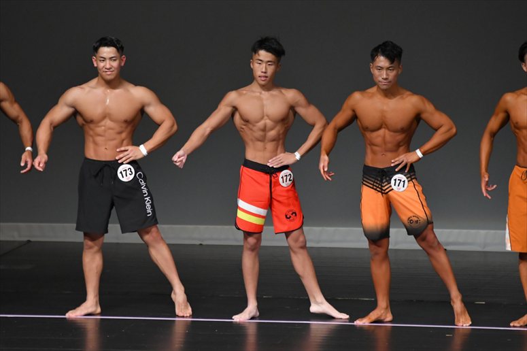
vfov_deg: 3.7
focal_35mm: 375
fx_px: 5487
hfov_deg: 5.5
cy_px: 176
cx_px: 264
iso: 4000
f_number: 5.6
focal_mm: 250
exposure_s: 1/400
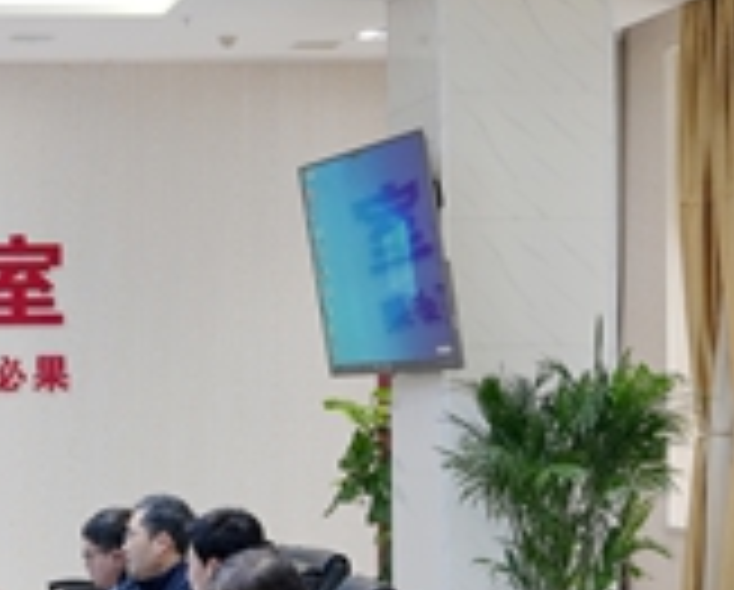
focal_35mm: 107
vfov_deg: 14.3
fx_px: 2329
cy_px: 504
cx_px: -387
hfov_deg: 16.3
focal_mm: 31
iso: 250
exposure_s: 1/60
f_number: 4
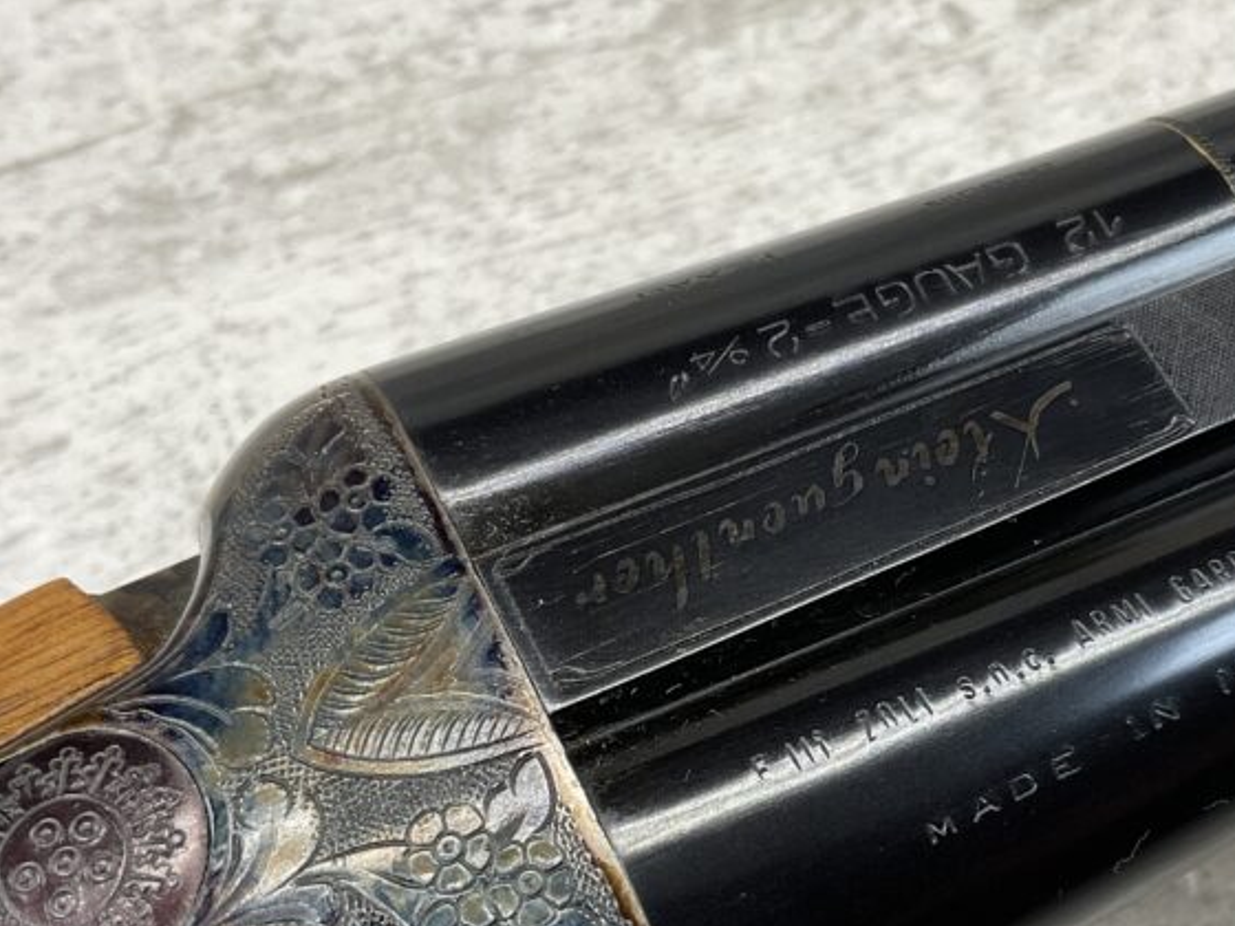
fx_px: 1891
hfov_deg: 35.7
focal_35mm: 53
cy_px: 628
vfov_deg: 27.3
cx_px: 845
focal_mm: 3
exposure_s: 1/120
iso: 25
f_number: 1.8
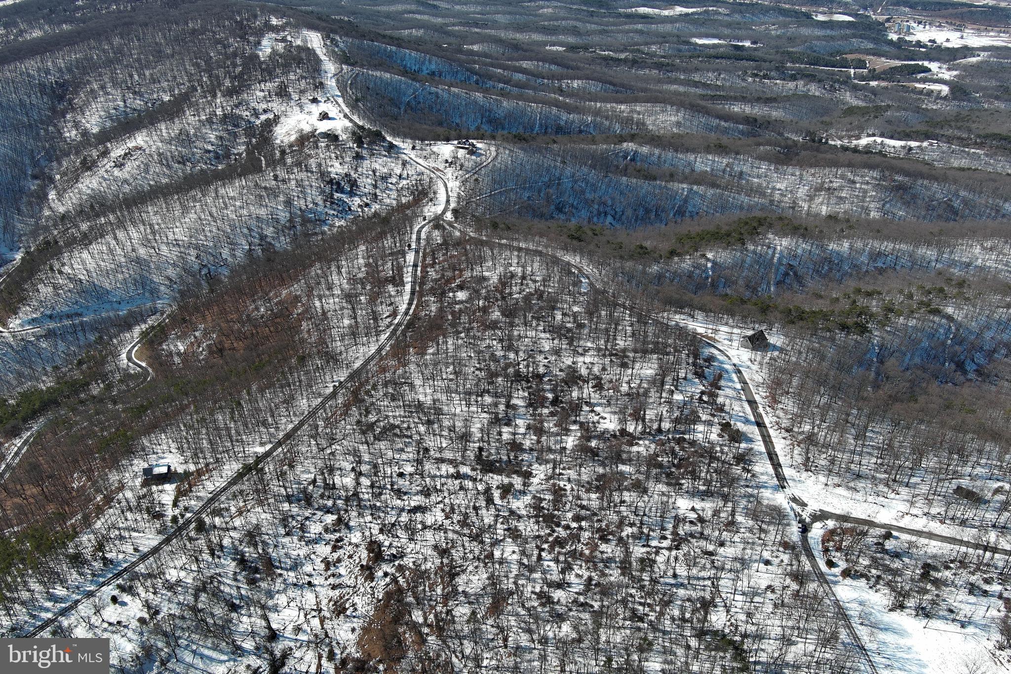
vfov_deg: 45.0
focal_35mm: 29
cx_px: 506
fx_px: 814
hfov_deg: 63.7
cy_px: 337
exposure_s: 1/1300
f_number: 2.8
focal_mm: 10.57
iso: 100
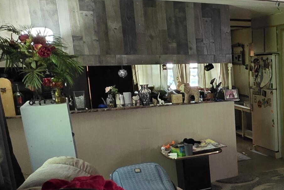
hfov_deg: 35.5
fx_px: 355
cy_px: 137
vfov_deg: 29.5
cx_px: 331
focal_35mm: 45
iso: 800
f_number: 1.9
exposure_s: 1/60
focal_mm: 2.2
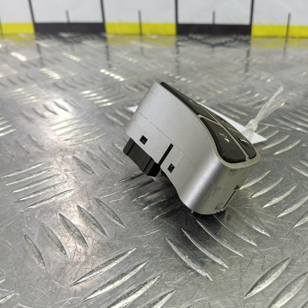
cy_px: 158
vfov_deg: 57.3
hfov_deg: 56.5
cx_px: 196
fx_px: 282
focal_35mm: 28
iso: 124
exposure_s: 1/50
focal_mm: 4.11
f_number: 1.6
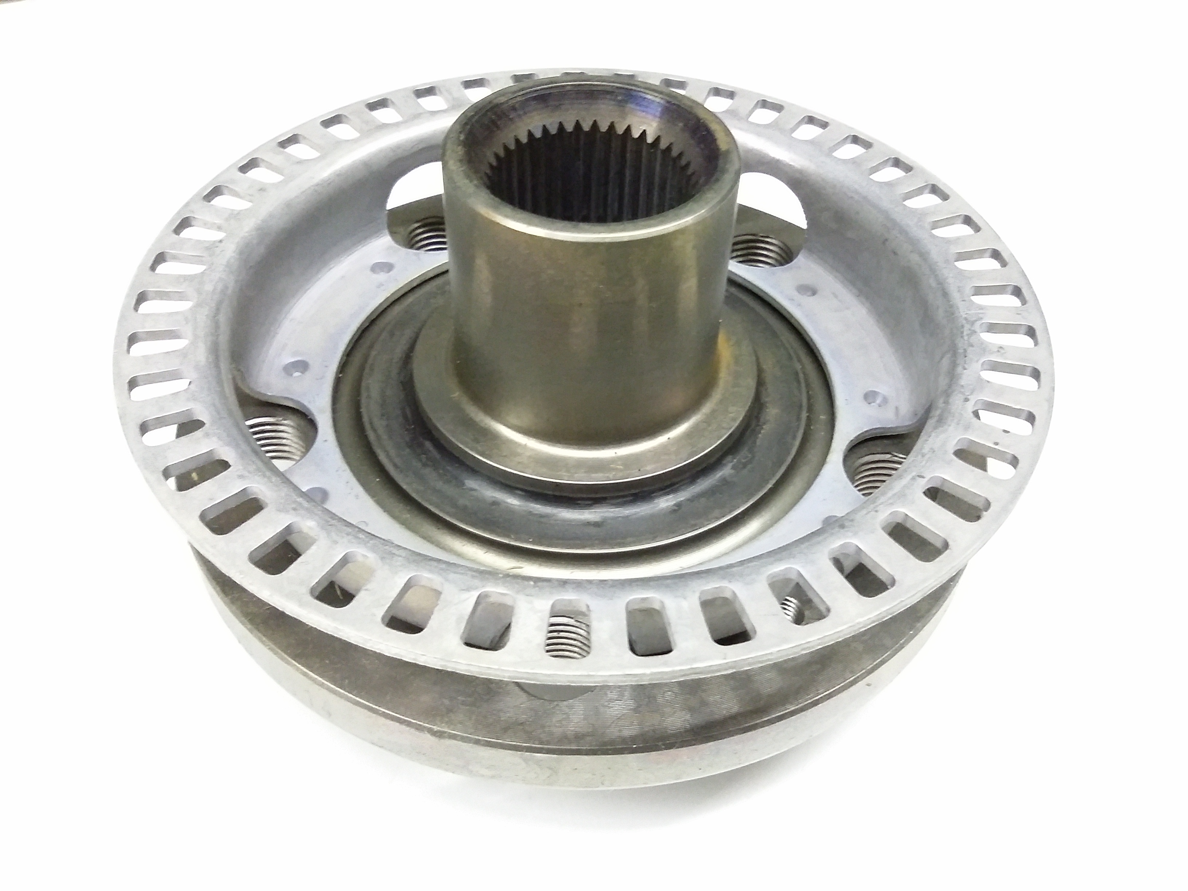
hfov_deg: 56.8
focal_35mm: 32
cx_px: 594
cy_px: 446
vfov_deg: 44.2
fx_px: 1098
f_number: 2.4
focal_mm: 3.4
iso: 400
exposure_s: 1/15
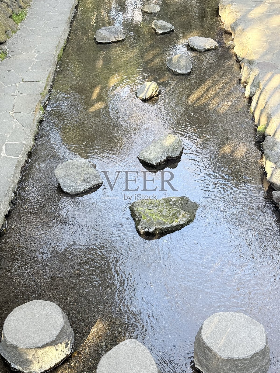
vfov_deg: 39.7
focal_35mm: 48
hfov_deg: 30.3
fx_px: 518
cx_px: 140
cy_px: 186
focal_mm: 6.76
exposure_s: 1/103
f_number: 1.78
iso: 100
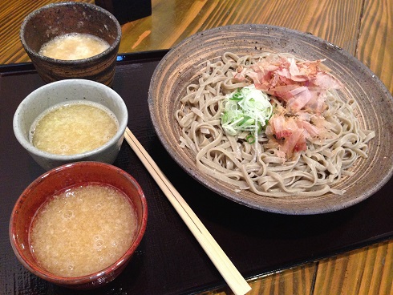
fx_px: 375
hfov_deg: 55.3
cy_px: 148
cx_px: 196
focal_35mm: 33
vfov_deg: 43.0
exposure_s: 1/20
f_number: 2.4
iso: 320
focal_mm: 4.12
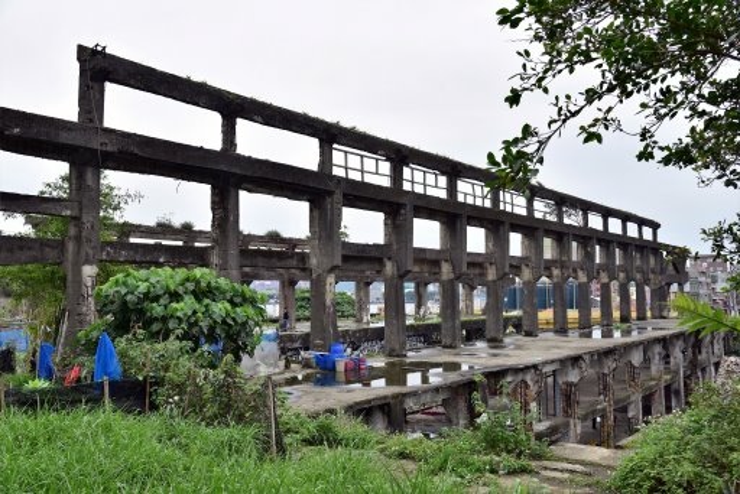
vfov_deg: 38.9
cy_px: 247
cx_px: 370
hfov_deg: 55.8
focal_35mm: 34
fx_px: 699
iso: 100
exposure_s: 1/125
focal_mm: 34
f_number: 7.1
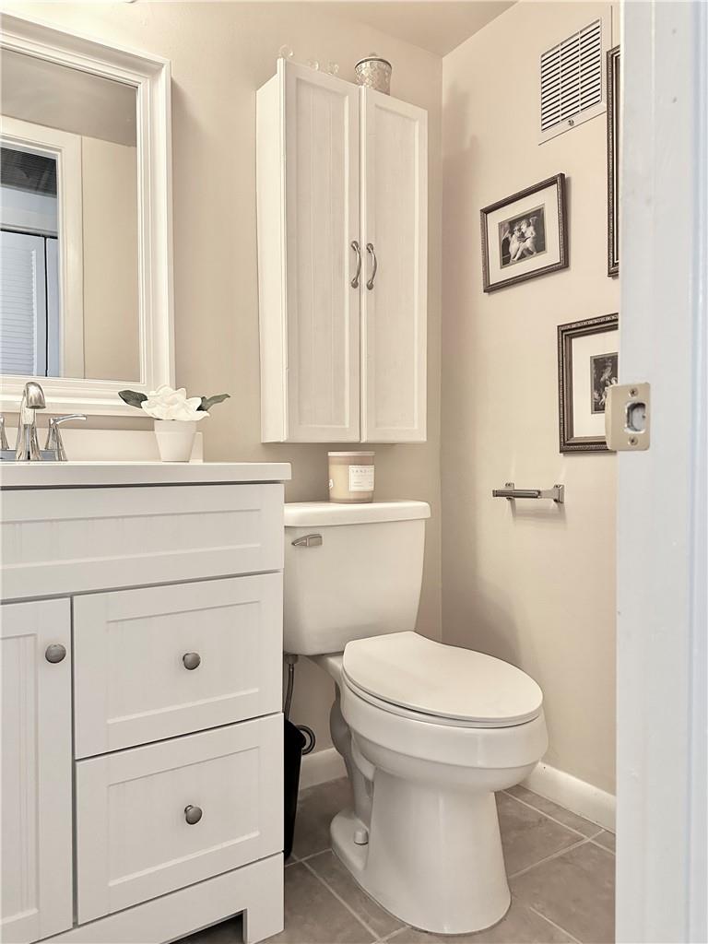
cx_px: 354
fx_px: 654
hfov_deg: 56.8
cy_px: 472
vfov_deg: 71.6
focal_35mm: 24
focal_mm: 6.86
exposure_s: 1/60
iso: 500
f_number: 1.78
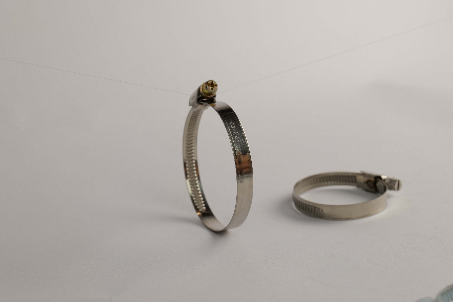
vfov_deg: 26.0
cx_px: 226
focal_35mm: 52
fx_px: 654
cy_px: 151
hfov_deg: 38.2
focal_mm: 52
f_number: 9
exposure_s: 1/320
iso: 1600
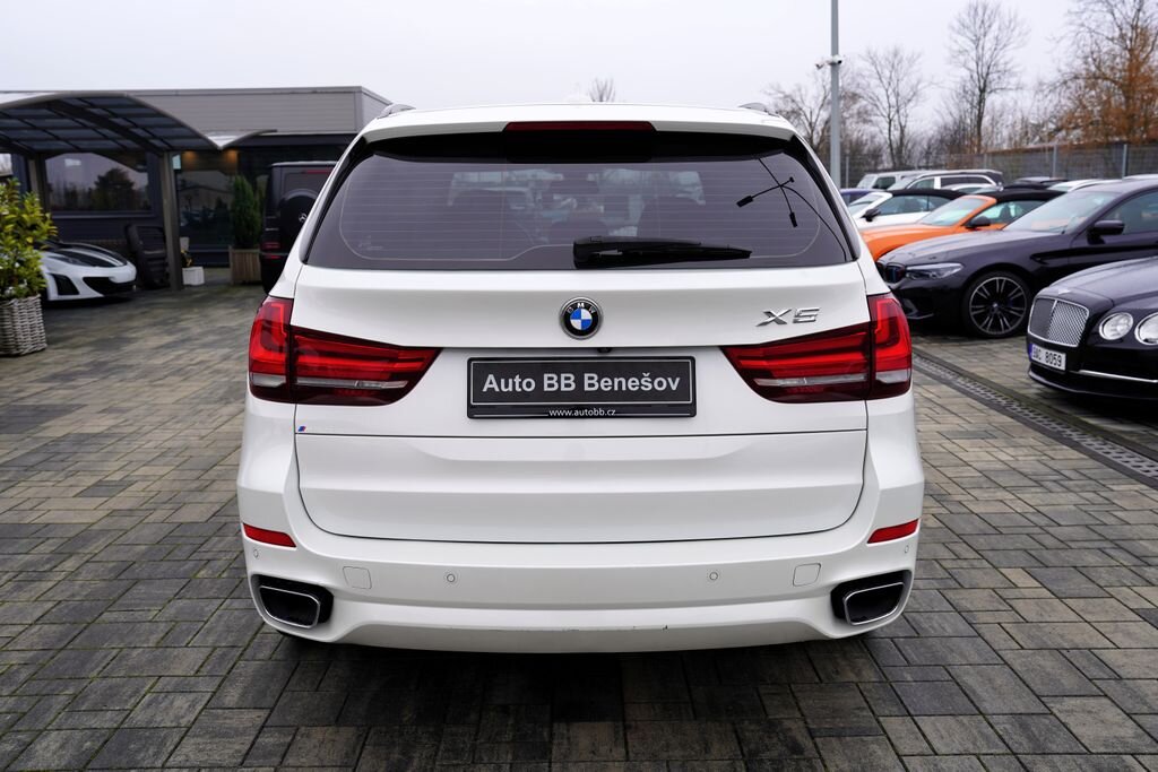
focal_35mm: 31
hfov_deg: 60.3
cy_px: 386
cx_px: 579
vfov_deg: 42.3
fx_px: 997
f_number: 5.6
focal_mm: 31
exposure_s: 1/80
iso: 100
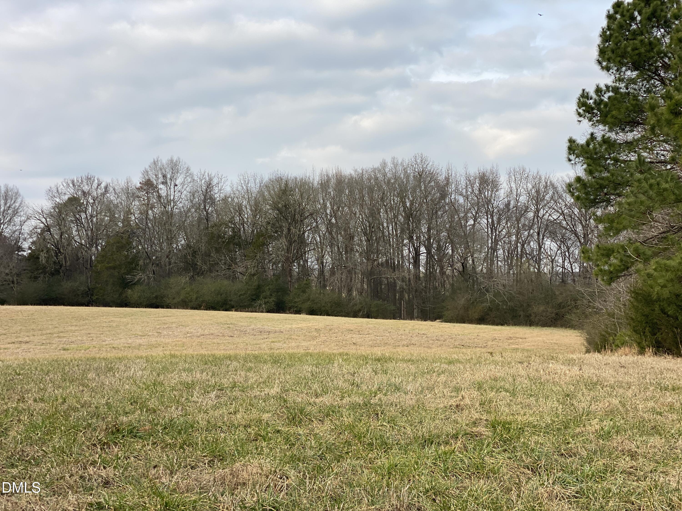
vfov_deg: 28.0
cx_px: 341
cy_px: 256
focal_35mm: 52
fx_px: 1024
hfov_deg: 36.8
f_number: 2
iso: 20
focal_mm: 6
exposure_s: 1/841
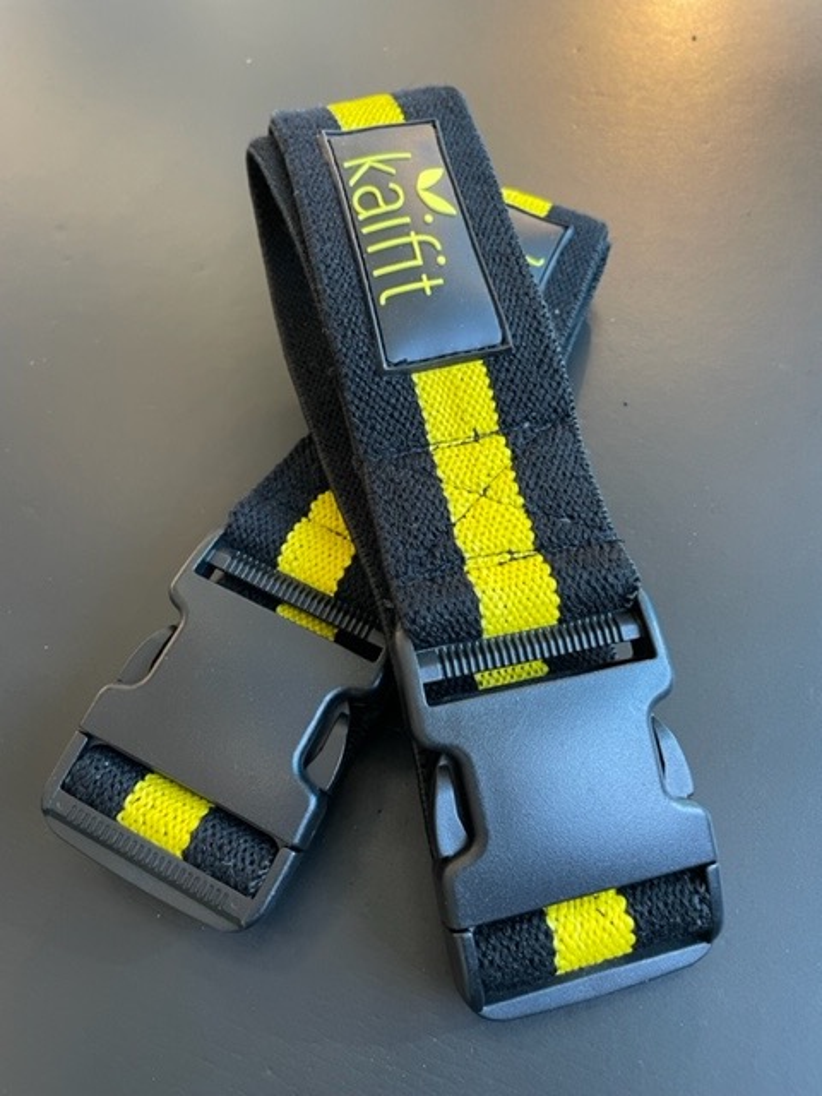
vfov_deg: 67.3
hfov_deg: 53.1
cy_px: 548
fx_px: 823
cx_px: 411
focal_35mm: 26
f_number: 1.6
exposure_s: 1/60
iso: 200
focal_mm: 4.2
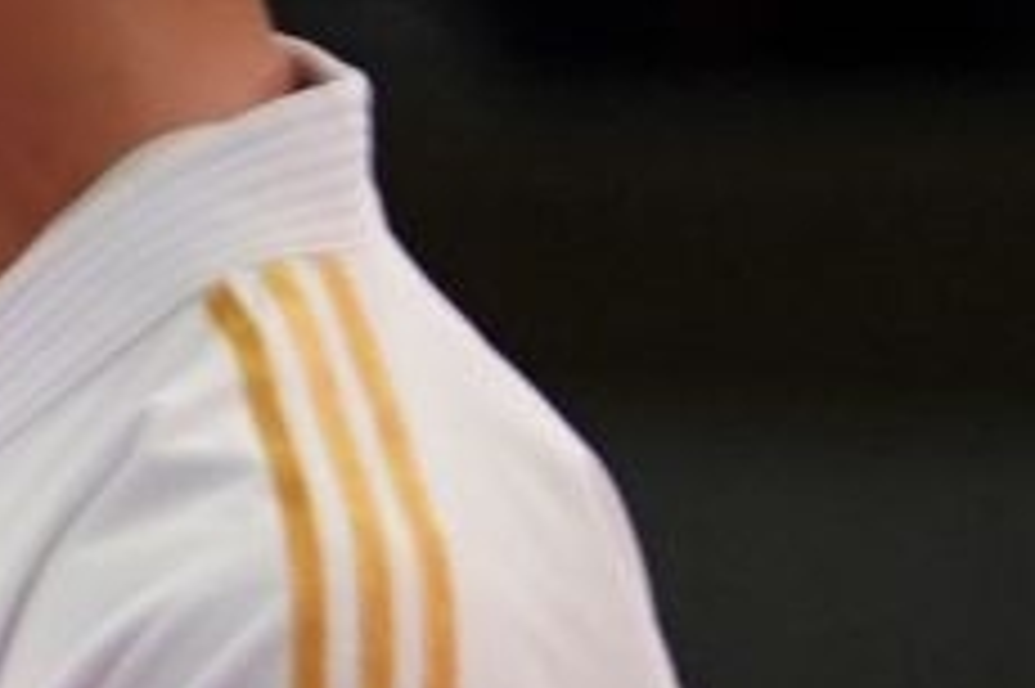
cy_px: 926
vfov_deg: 0.6
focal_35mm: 2213
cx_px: -2614
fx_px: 63576
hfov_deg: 0.9
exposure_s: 1/1000
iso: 1000
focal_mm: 189
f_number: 2.8
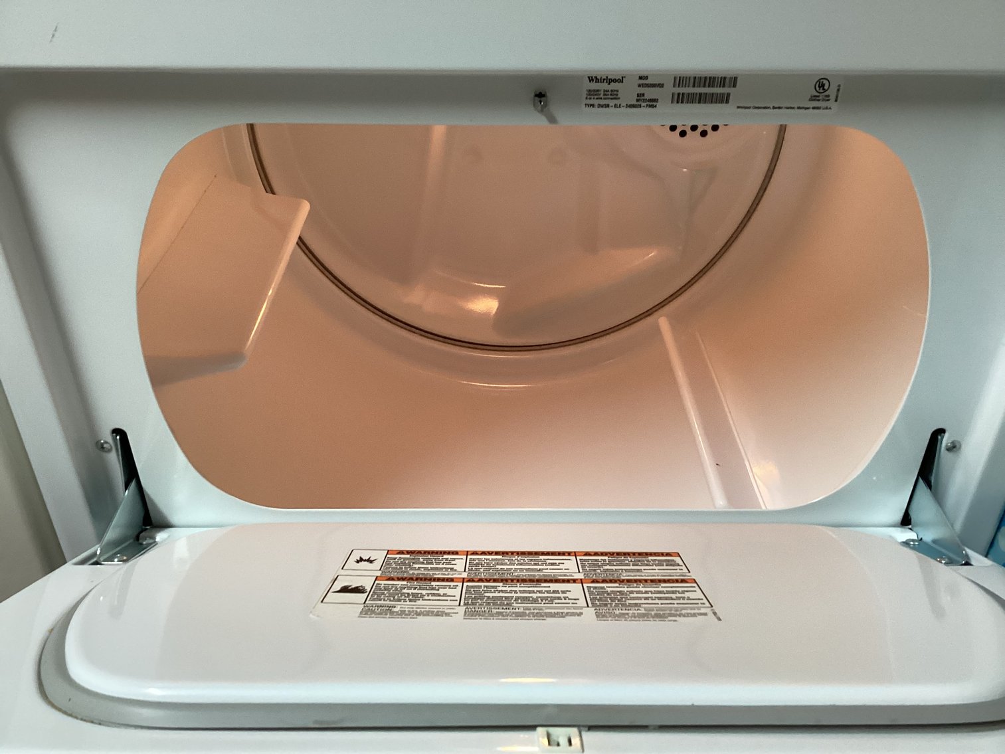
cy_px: 377
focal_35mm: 31
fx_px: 900
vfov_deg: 45.4
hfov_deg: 58.3
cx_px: 502
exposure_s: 1/60
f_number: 2.4
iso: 200
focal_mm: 3.3
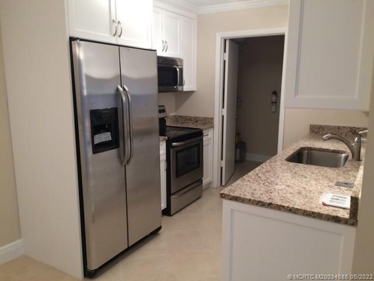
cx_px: 187
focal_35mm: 29
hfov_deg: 61.7
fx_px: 313
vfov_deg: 48.2
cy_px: 140
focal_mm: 4.15
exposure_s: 1/30
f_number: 2.2
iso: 125
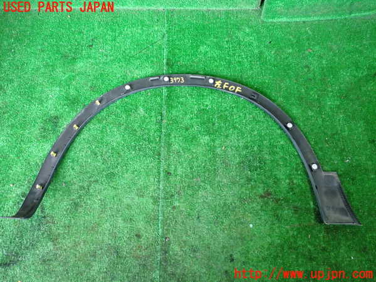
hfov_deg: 60.0
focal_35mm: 30
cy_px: 141
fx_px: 326
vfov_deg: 46.8
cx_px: 188
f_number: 2.3
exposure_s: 1/30
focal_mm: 5.4
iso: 640
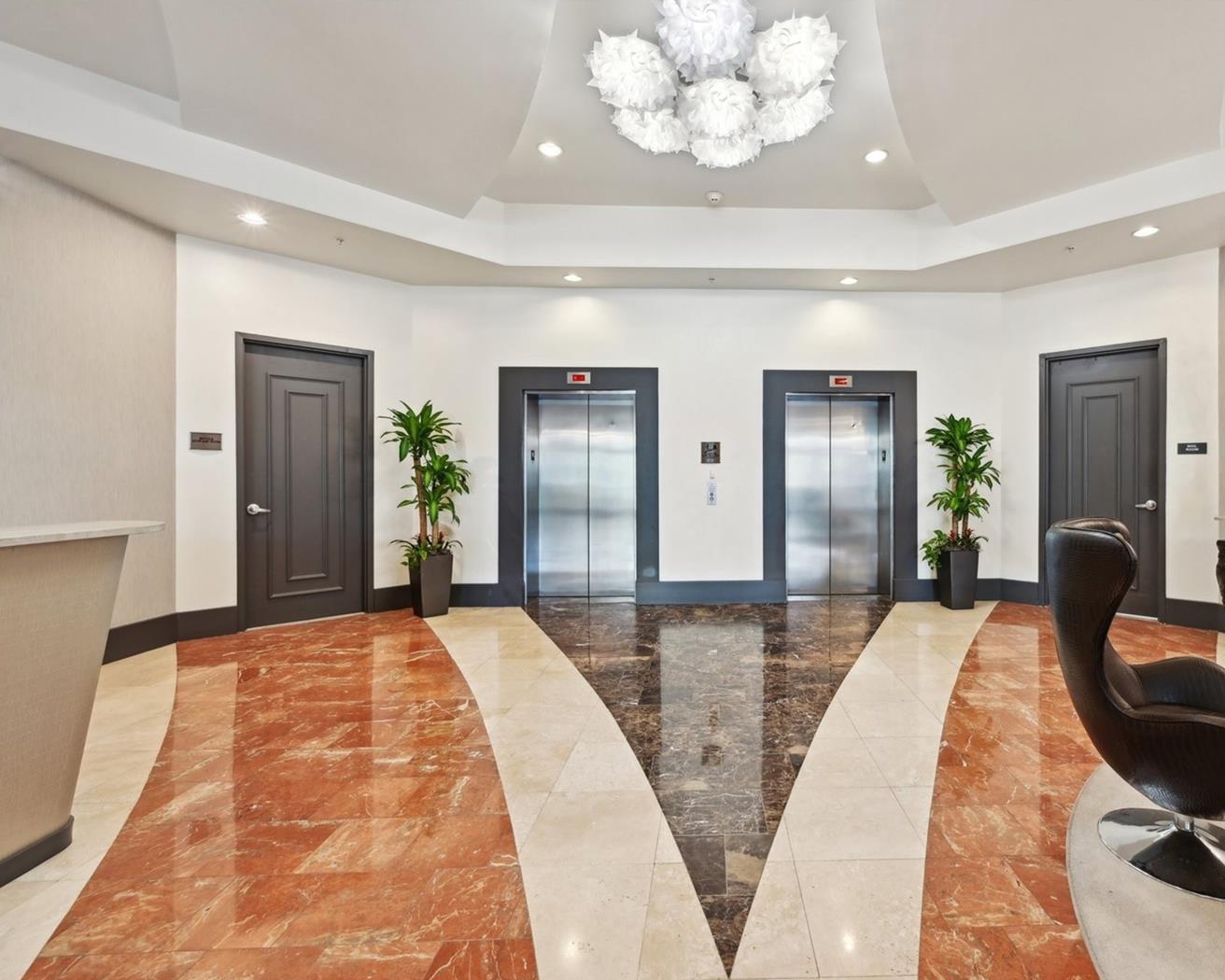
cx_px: 739
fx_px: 580
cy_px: 490
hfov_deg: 91.8
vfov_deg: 80.4
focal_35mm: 16
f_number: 8
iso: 400
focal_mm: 14
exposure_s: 1/8
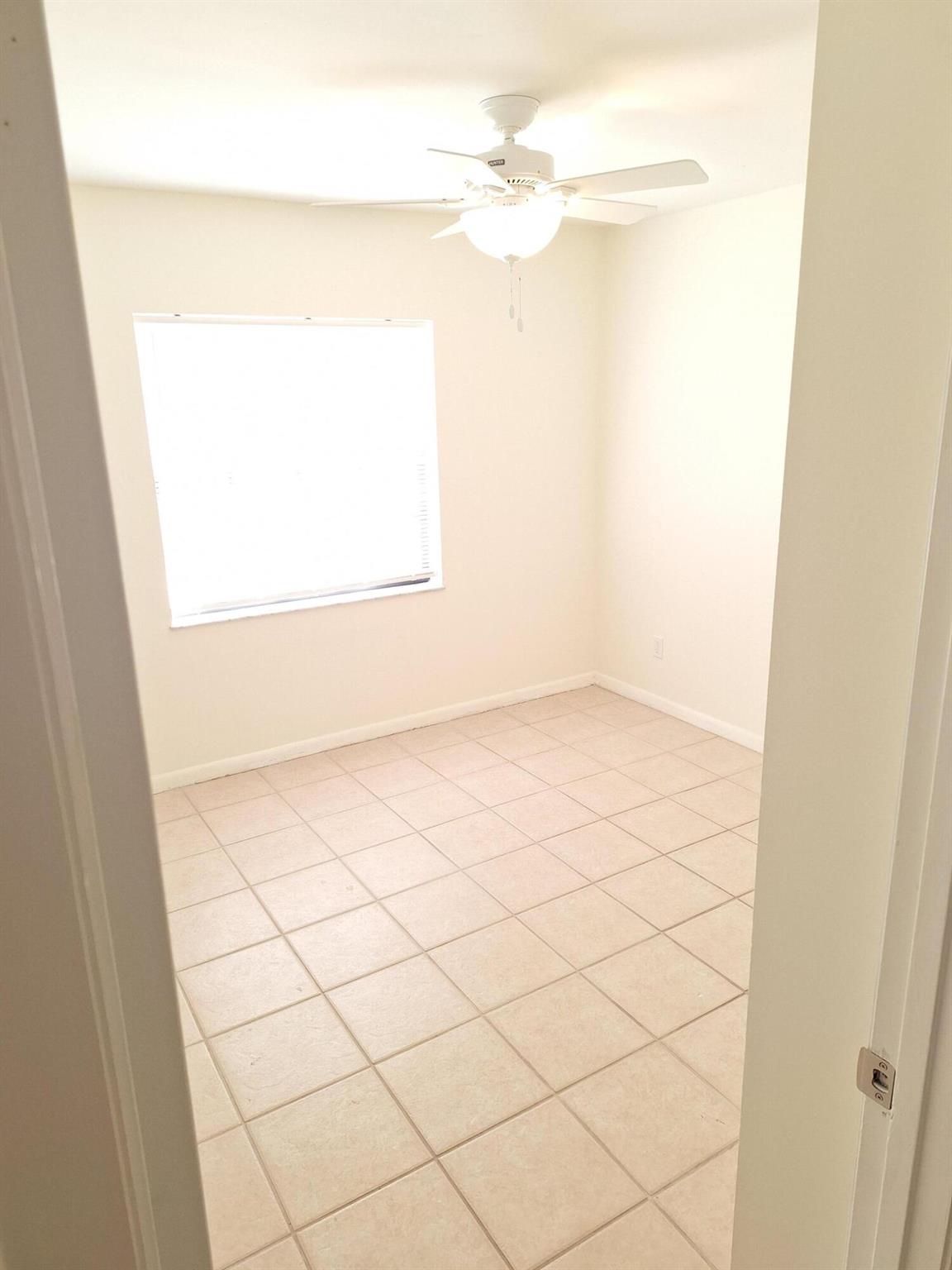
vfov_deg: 73.9
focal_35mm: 23
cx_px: 476
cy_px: 635
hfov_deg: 58.9
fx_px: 843
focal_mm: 5.54
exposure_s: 1/40
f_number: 1.8
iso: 80
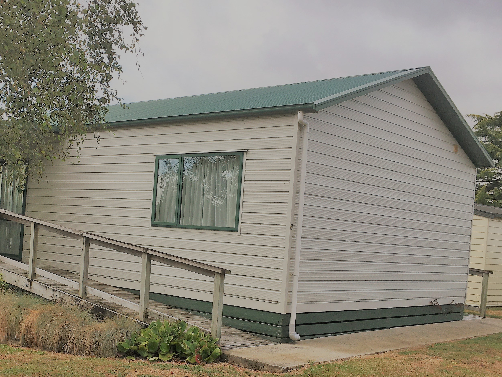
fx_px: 682
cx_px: 150
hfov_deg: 39.7
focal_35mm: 47
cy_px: 240
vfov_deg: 30.7
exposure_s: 1/1261
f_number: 2.2
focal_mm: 4.15
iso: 25
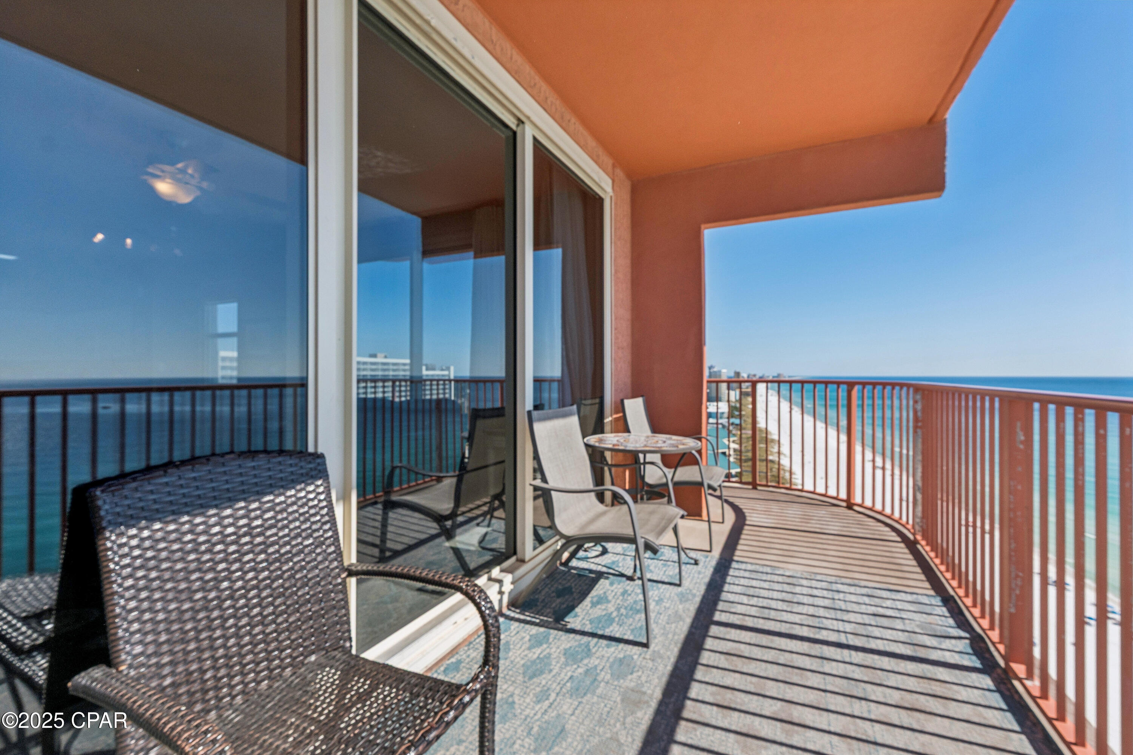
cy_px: 378
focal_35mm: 15
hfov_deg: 100.4
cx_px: 566
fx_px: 472
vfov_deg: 77.3
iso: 200
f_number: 8
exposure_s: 1/500
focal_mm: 10
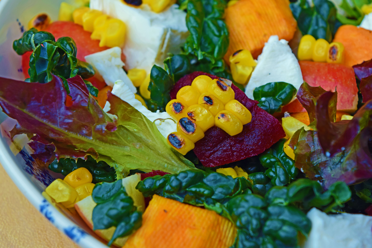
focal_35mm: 82
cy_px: 124
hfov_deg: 24.6
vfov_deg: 16.6
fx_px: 852
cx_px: 186
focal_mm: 55
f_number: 8
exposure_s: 1/250
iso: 400
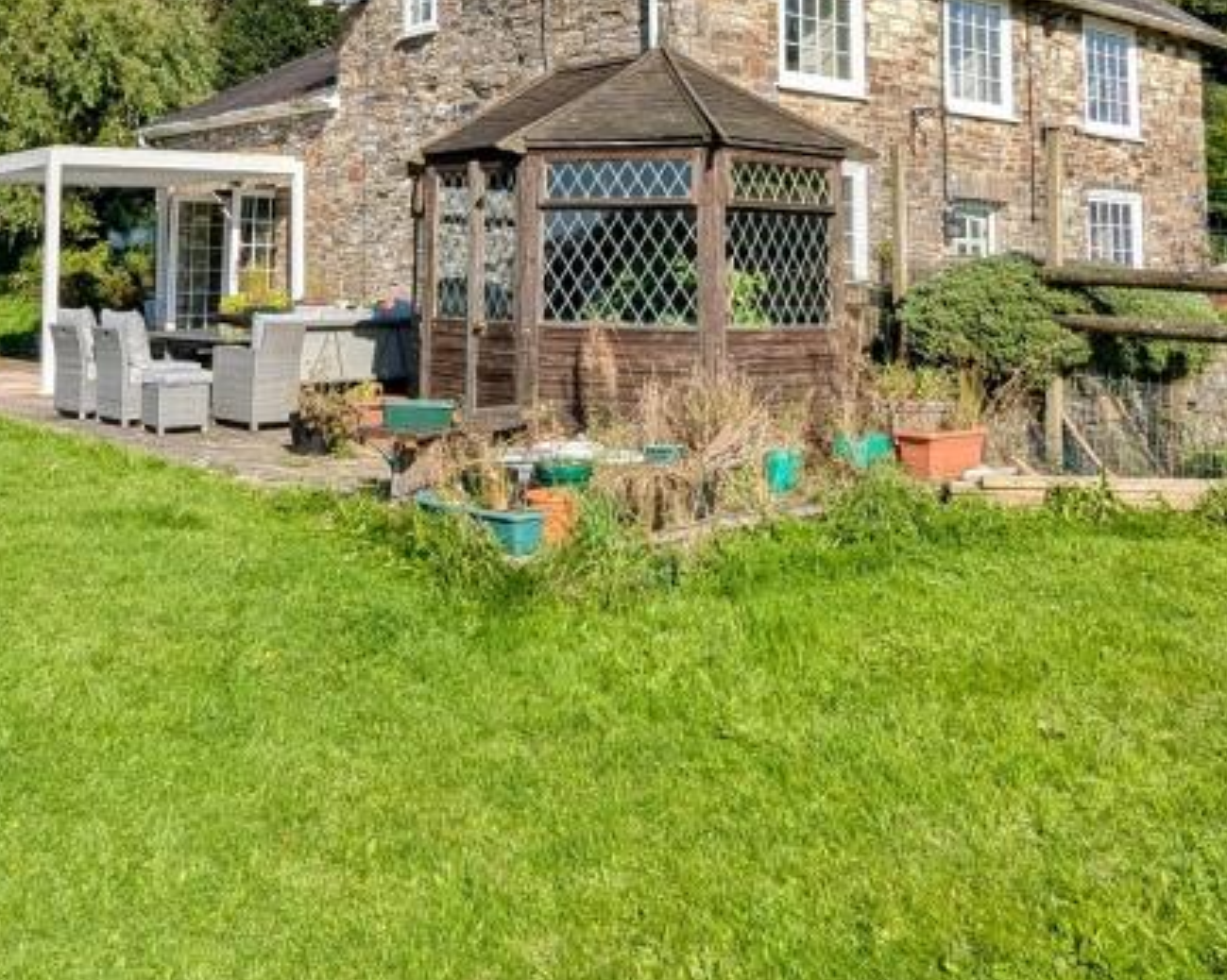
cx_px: 507
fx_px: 1343
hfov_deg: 48.9
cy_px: 109
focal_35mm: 37
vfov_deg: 37.6
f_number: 2.2
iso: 45
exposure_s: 1/1587
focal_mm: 2.35
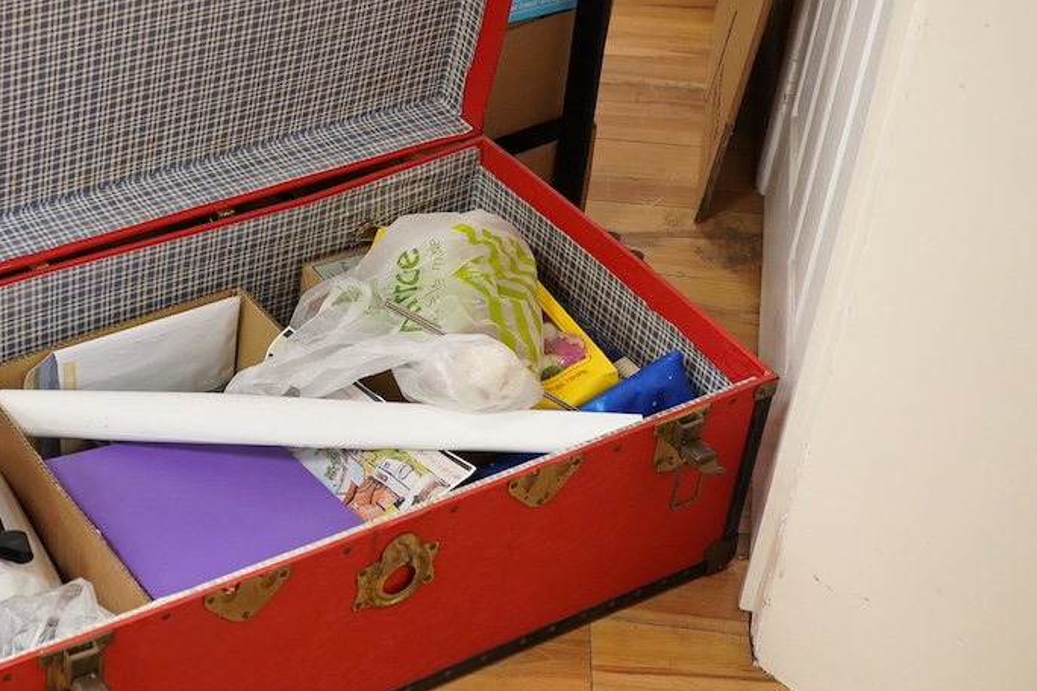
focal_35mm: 74
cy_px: 280
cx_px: 208
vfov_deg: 18.4
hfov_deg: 26.8
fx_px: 2131
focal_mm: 30
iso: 2000
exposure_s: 1/100
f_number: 7.1
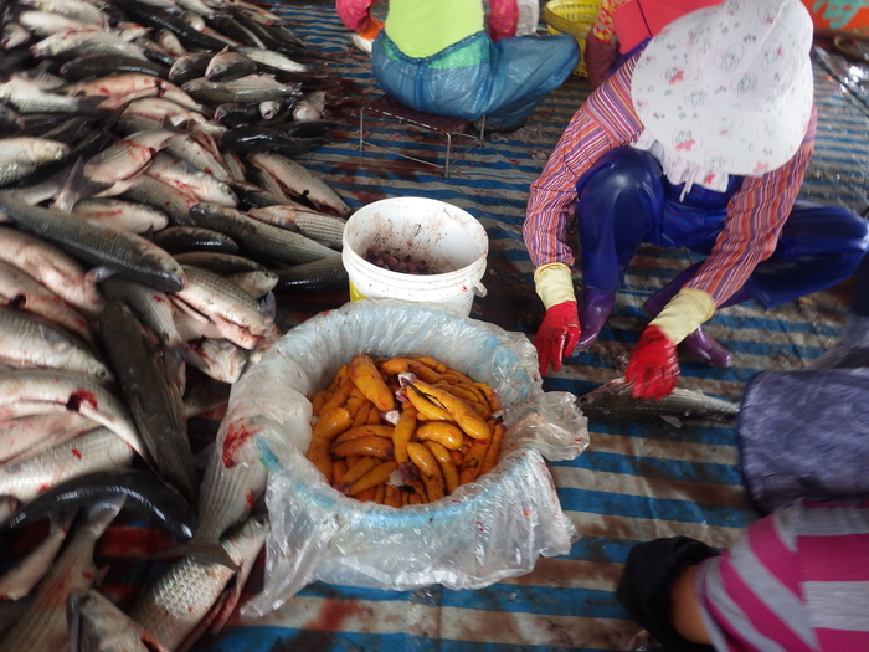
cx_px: 434
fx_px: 628
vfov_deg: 54.9
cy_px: 326
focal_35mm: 25
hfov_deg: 69.4
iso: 125
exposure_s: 1/60
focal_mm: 4.5
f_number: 2.8
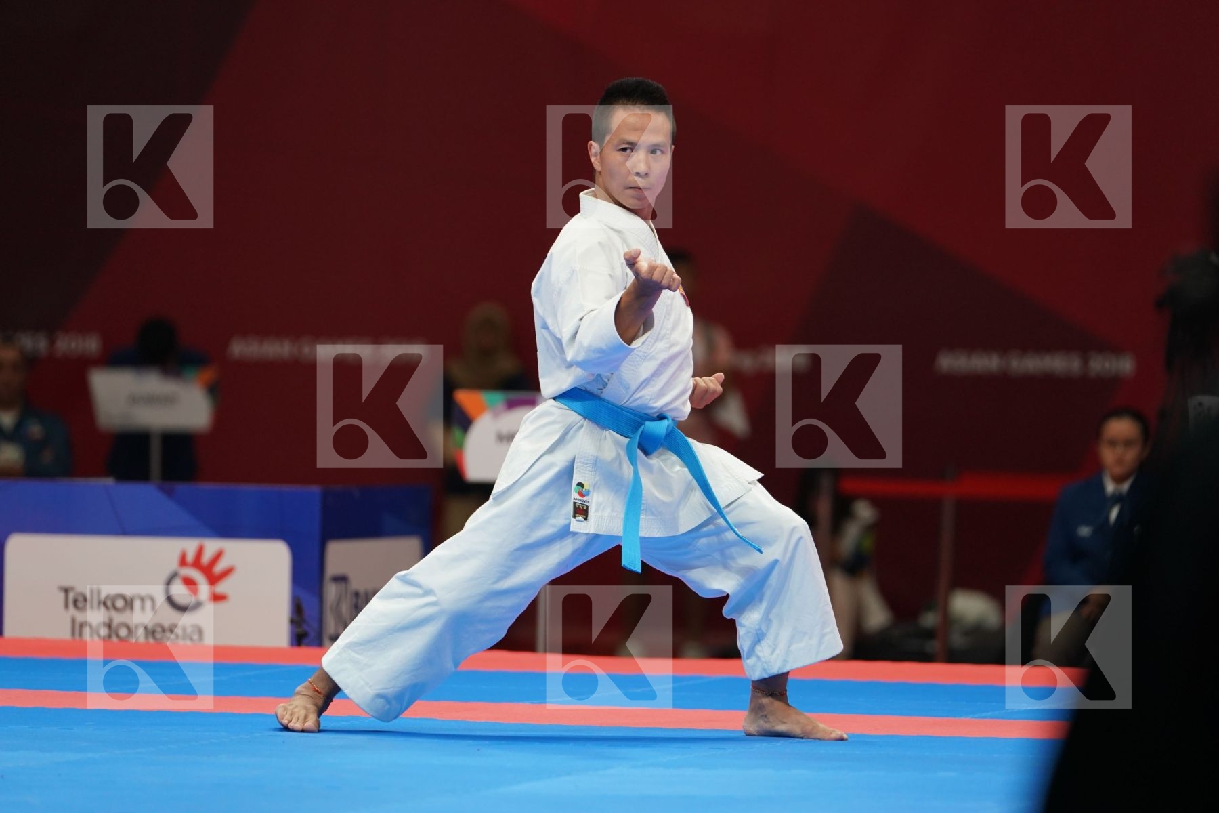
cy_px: 406
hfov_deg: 7.4
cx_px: 610
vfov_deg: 4.9
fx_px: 9480
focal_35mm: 280
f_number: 4
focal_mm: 280
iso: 1600
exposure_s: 1/500
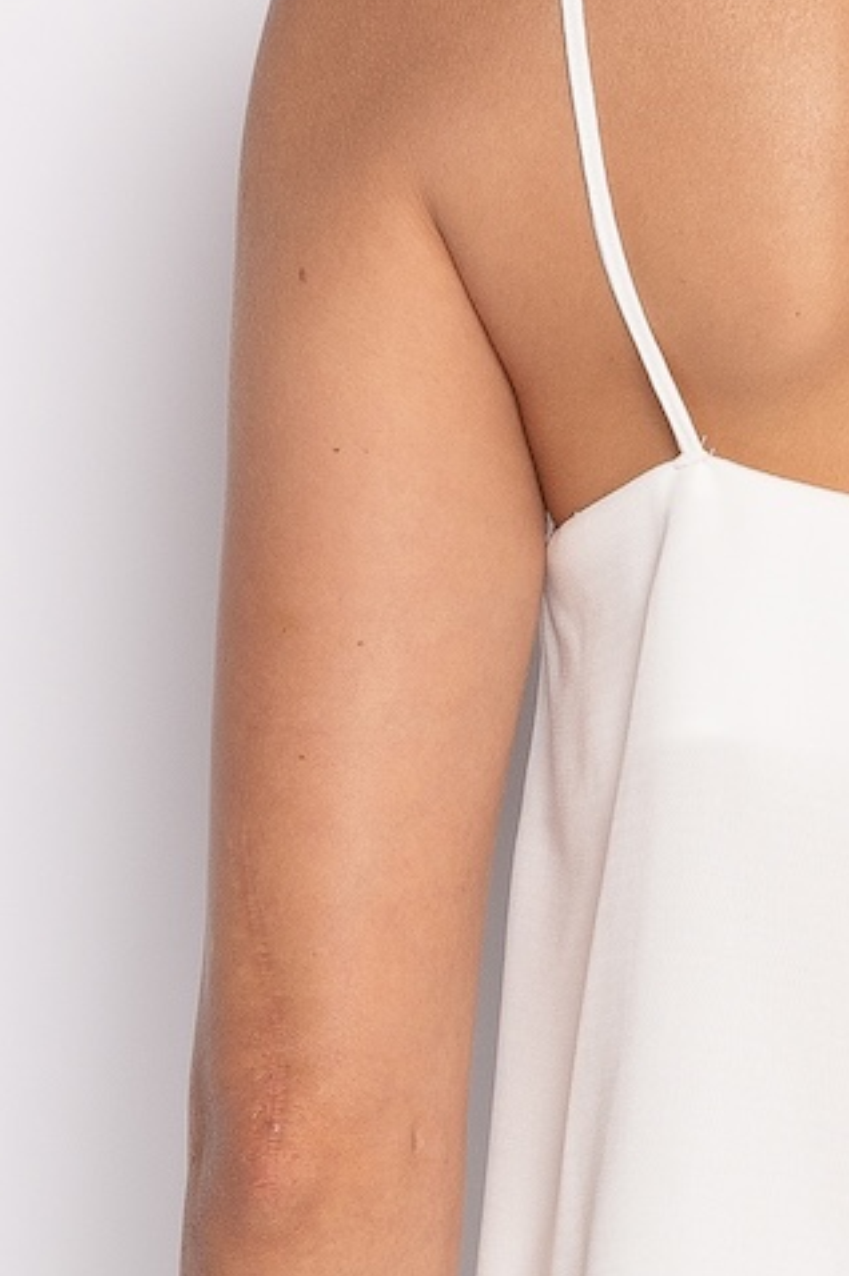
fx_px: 8360
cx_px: 1316
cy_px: 1001
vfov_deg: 8.7
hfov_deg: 5.7
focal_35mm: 236
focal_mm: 50
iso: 200
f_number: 8
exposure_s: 1/160
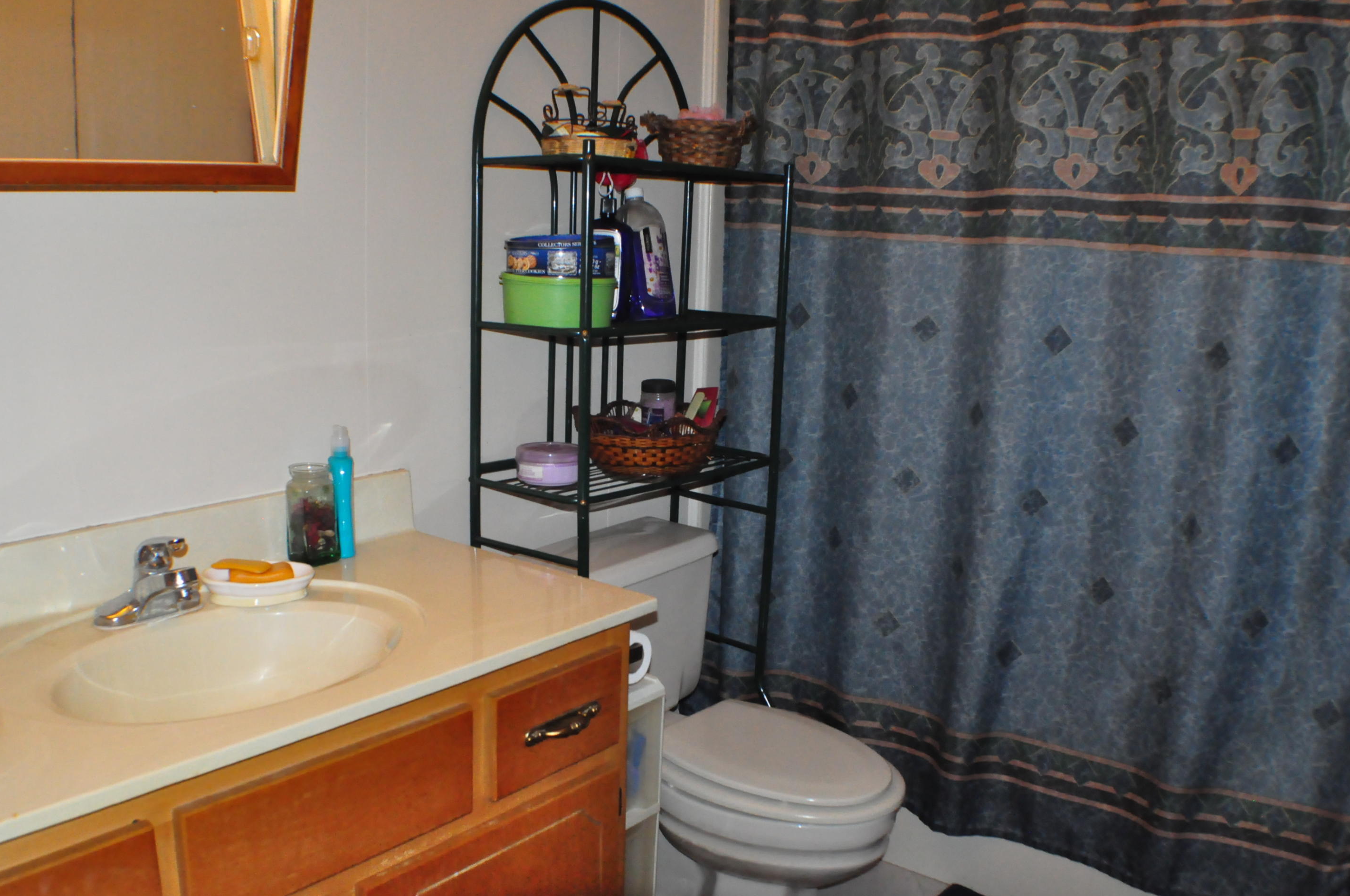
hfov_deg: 50.7
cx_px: 650
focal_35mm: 38
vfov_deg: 35.0
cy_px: 452
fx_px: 1423
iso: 3200
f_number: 8
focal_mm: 24
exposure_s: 1/60
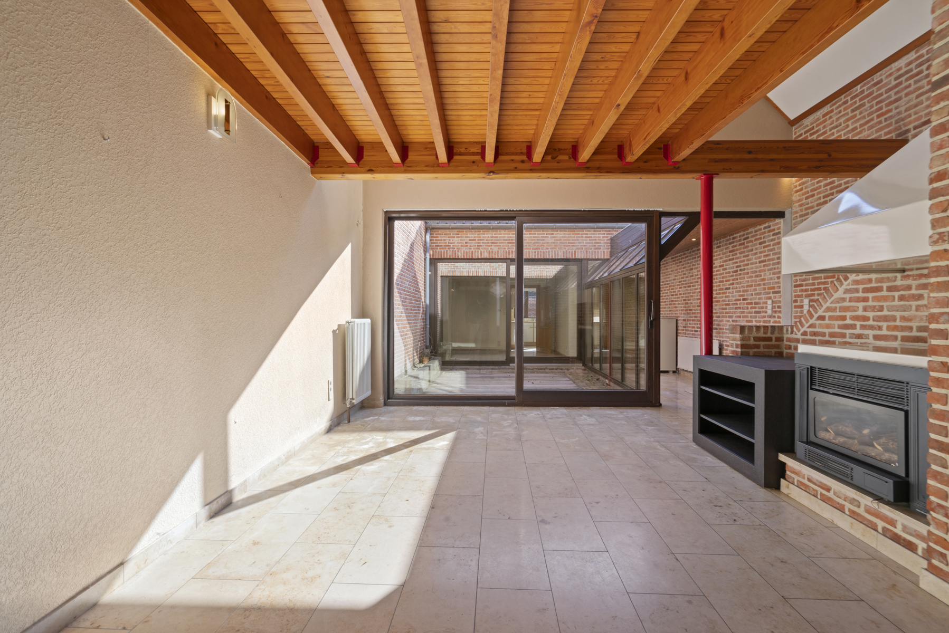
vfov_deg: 73.8
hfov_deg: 96.7
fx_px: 422
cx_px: 474
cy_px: 316
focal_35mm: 16
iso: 250
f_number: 11
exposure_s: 1/5
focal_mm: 16
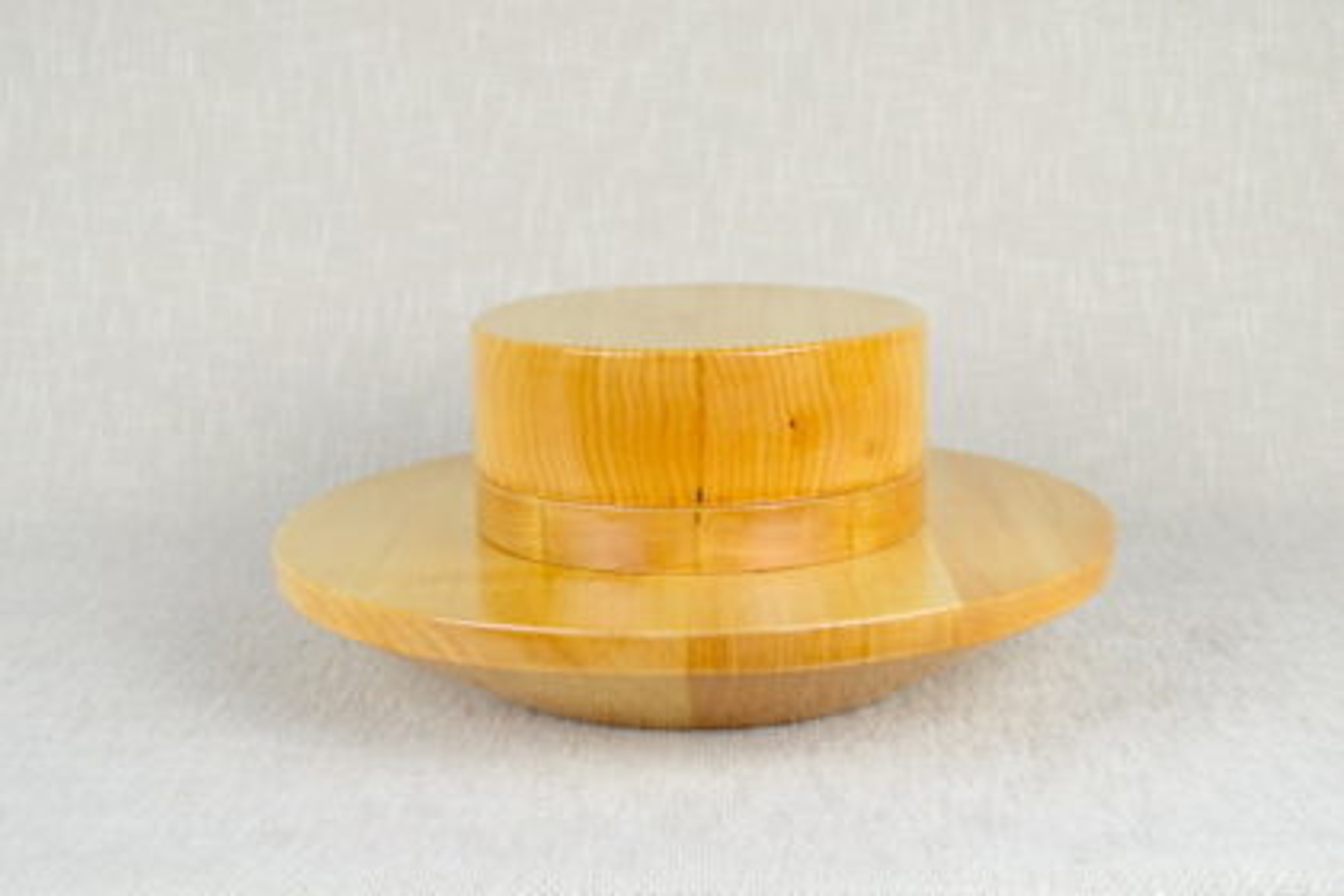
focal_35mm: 36
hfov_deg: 53.1
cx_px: 672
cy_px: 448
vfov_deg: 36.9
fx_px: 1344
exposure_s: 1/80
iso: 100
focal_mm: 24
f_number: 4.2
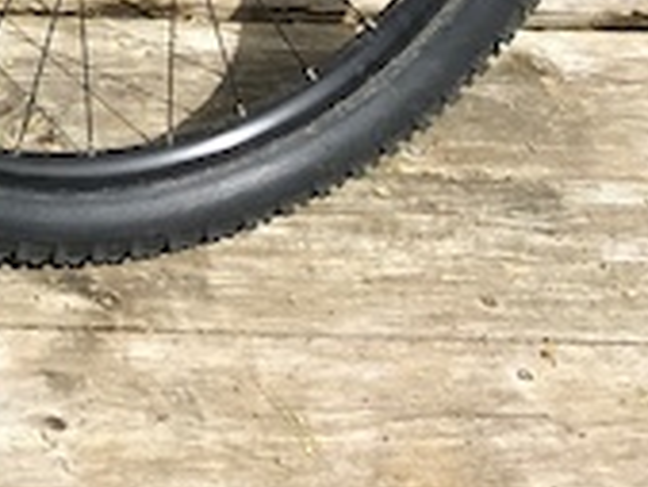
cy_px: -594
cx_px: -794
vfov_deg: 9.8
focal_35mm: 137
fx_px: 2566
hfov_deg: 12.1
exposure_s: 1/801
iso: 25
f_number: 2.2
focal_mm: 4.15
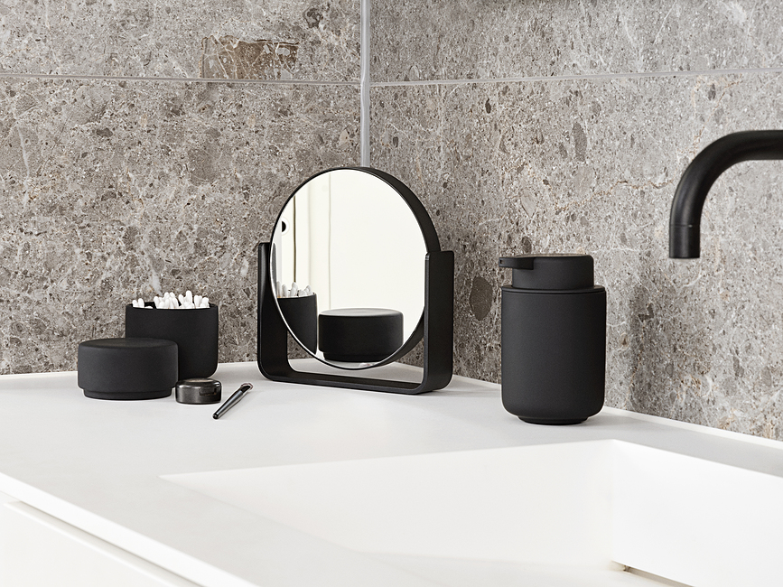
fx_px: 1968
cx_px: 392
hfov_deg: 22.5
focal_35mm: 87
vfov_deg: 17.0
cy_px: 294
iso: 250
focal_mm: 110
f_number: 20
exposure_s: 3
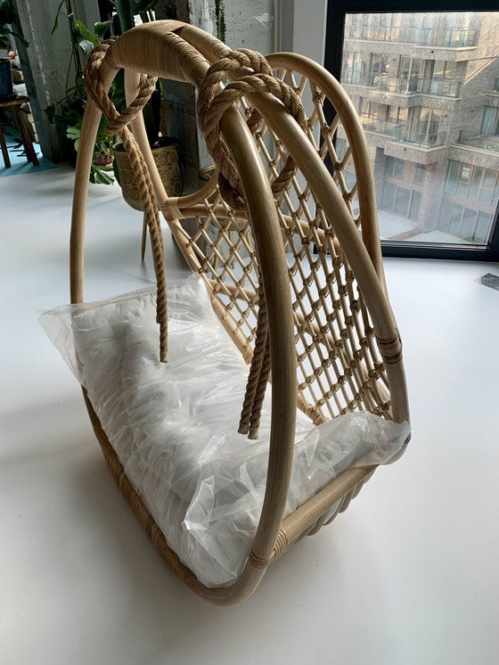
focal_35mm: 26
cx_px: 250
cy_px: 332
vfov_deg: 67.3
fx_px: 499
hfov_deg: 53.1
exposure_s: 1/122
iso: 25
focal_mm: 4.25
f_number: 1.8
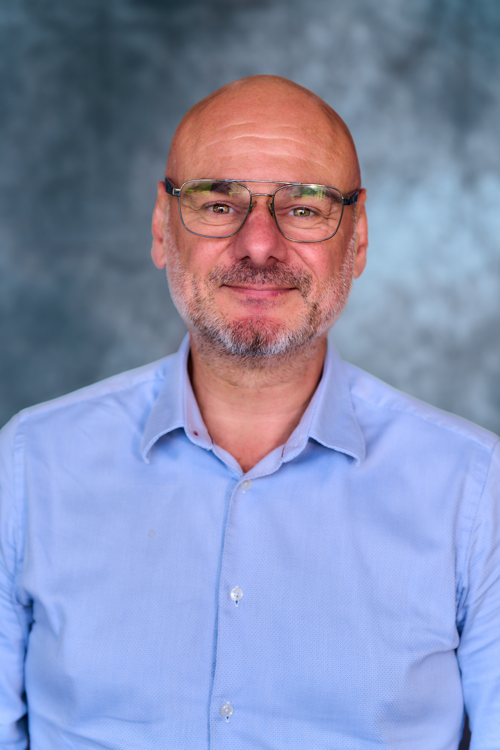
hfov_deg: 16.1
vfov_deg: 23.9
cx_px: 250
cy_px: 375
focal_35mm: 85
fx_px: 1771
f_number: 2.8
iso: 200
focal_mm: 85
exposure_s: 1/200
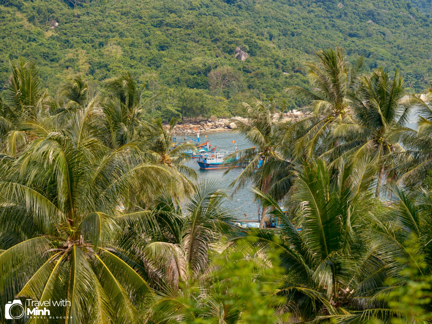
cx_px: 216
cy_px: 162
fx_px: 1086
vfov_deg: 17.0
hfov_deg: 22.5
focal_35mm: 87
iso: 200
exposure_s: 1/420
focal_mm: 110
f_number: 4
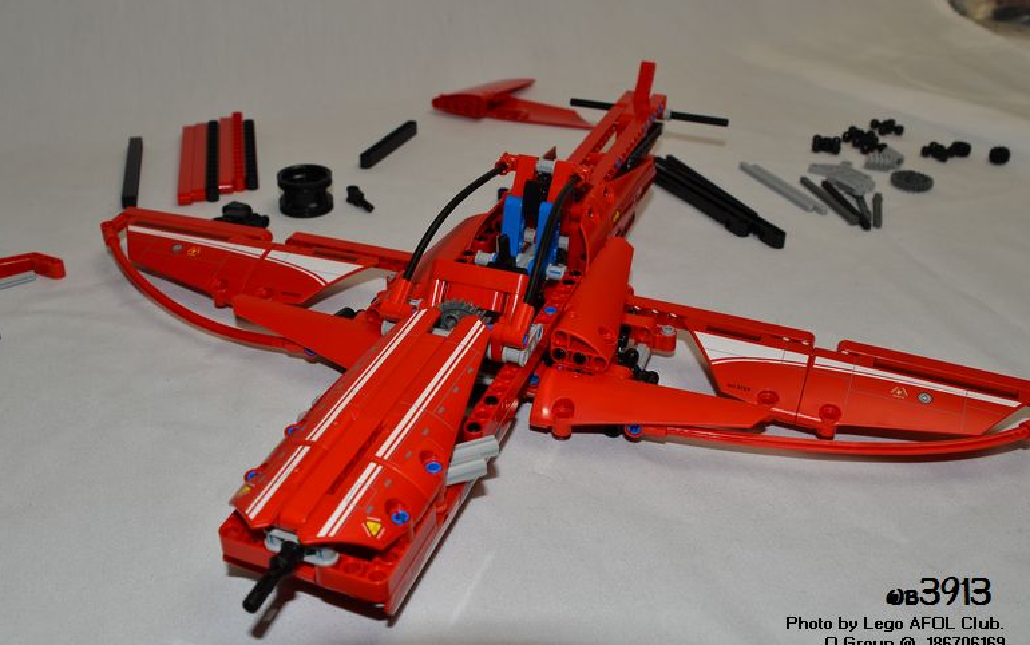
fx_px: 1067
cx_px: 496
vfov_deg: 33.6
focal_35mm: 38
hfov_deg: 51.5
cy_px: 325
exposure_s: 1/125
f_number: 7.1
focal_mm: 24
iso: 100
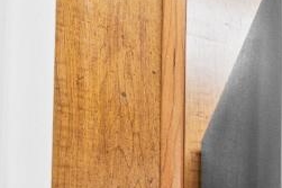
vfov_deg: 12.0
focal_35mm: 97
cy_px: 413
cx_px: 666
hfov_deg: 14.4
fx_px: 759
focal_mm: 10
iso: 100
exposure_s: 1/6
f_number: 4.5
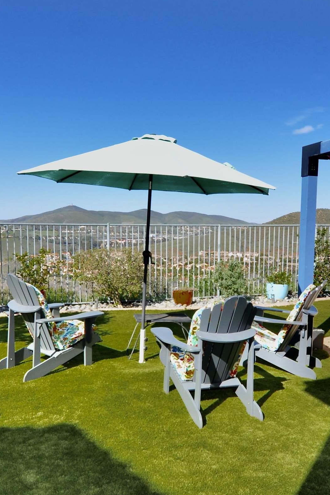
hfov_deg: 41.2
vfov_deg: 58.6
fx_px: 440
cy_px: 280
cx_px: 163
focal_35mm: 32
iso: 200
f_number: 7.1
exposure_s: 1/200
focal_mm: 11
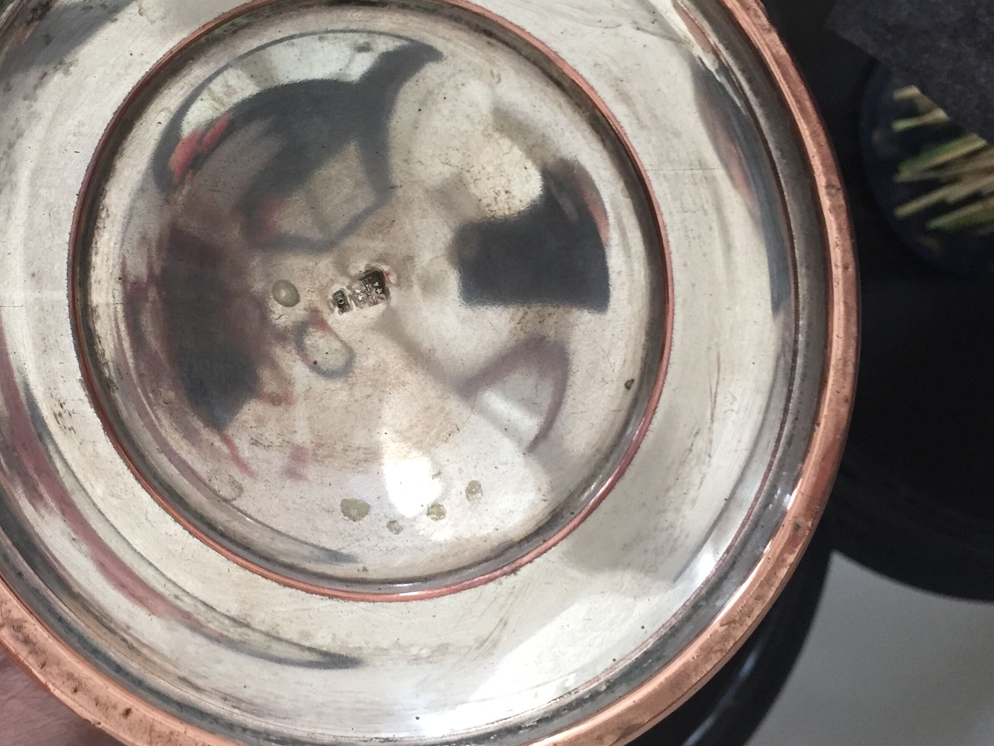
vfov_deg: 35.9
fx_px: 1149
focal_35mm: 40
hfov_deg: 46.5
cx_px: 386
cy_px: 324
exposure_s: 1/33
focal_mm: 4.15
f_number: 2.2
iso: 200
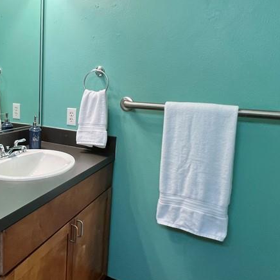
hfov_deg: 56.5
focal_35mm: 27
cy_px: 122
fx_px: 247
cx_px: 74
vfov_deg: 58.9
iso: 200
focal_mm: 1.57
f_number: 1.8
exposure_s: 1/60
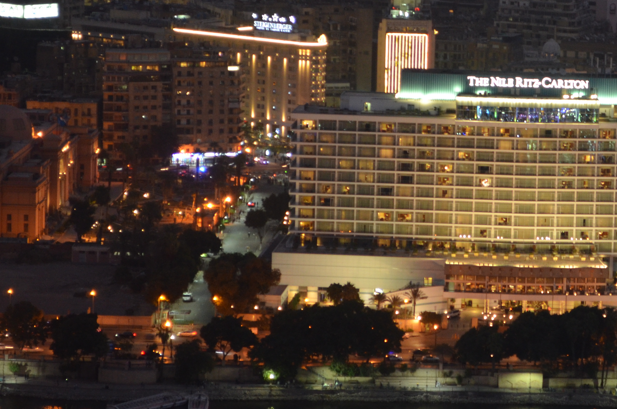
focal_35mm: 167
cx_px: 574
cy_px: 133
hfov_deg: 12.2
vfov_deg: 8.2
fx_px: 2856
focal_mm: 55
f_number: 5.6
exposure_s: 1/5
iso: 800
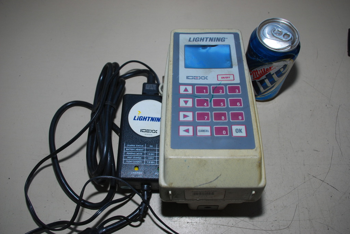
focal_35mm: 33
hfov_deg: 57.2
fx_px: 321
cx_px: 175
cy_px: 117
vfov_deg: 40.1
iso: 200
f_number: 5
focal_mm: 22
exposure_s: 1/60
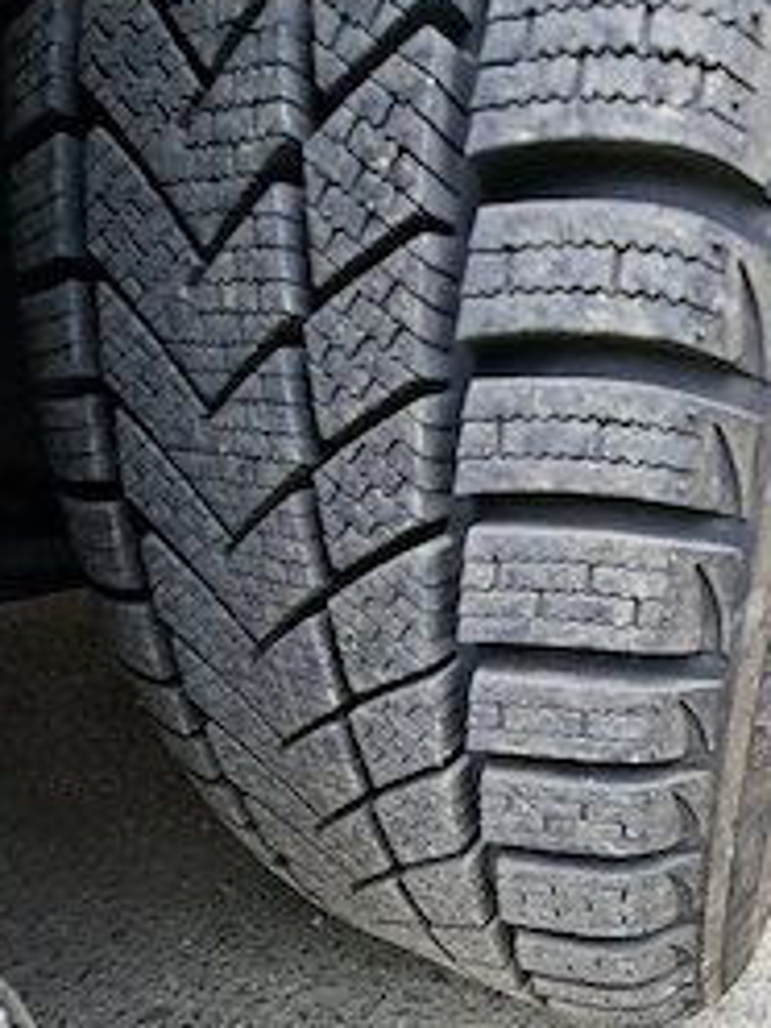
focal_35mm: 21
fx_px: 624
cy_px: 672
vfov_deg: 76.9
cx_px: 572
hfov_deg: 60.2
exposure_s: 1/100
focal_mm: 1.74
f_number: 2.2
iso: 40
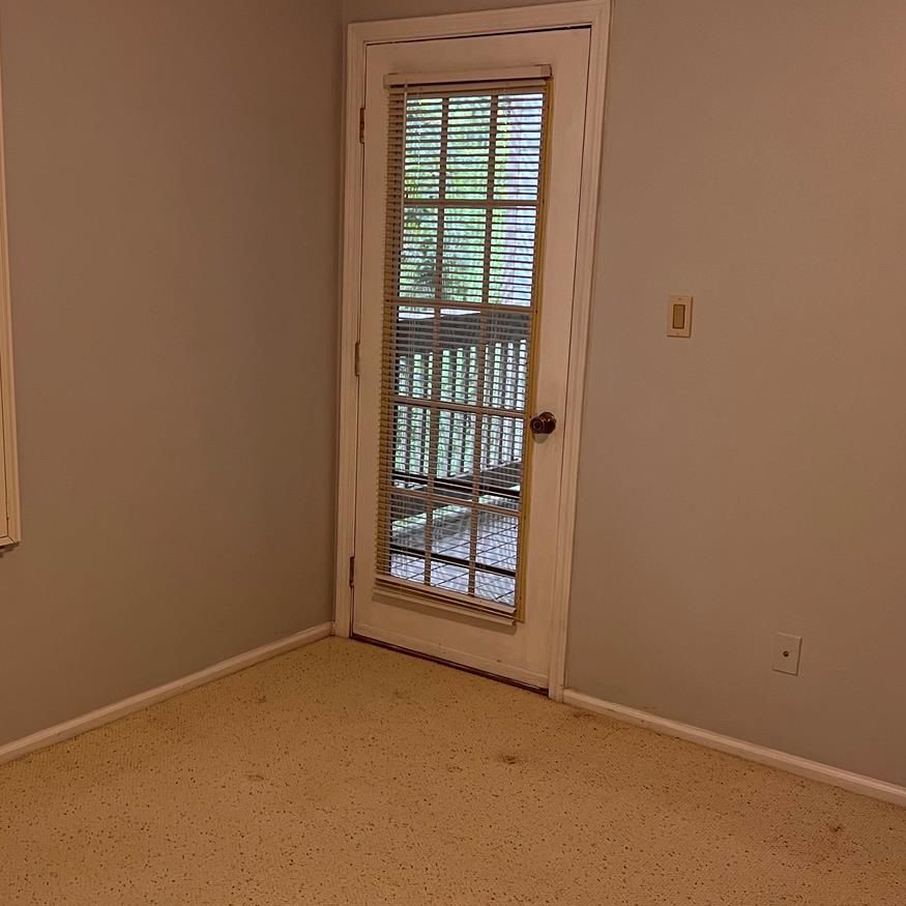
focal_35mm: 42
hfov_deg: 39.8
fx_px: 1244
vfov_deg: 40.0
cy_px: 496
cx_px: 340
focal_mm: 5.7
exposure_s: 1/60
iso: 125
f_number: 1.5
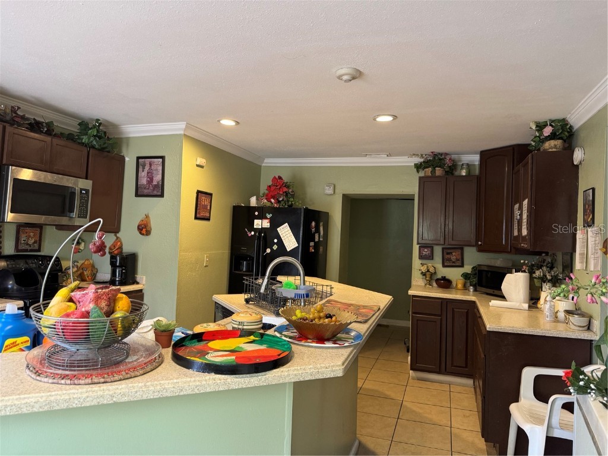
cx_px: 304
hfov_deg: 71.6
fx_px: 422
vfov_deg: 56.8
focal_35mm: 24
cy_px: 228
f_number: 1.78
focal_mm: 6.76
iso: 250
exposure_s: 1/60
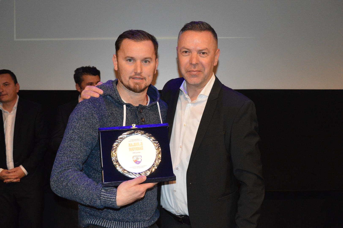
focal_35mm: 44
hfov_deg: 45.0
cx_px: 172
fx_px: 414
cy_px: 114
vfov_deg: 30.8
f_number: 7.1
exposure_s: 1/200
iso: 3200
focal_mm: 29
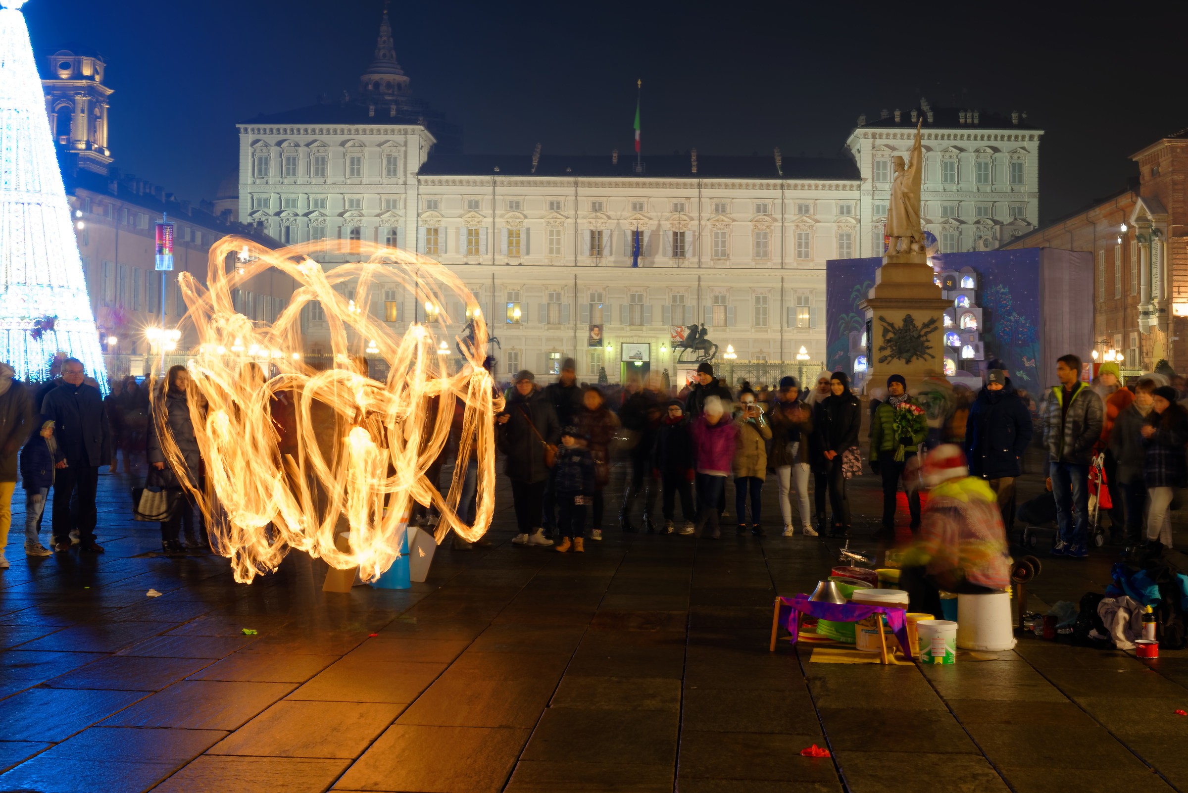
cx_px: 594
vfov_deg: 27.0
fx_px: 1651
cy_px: 396
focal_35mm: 50
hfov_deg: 39.6
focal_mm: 50
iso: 180
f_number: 13
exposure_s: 5
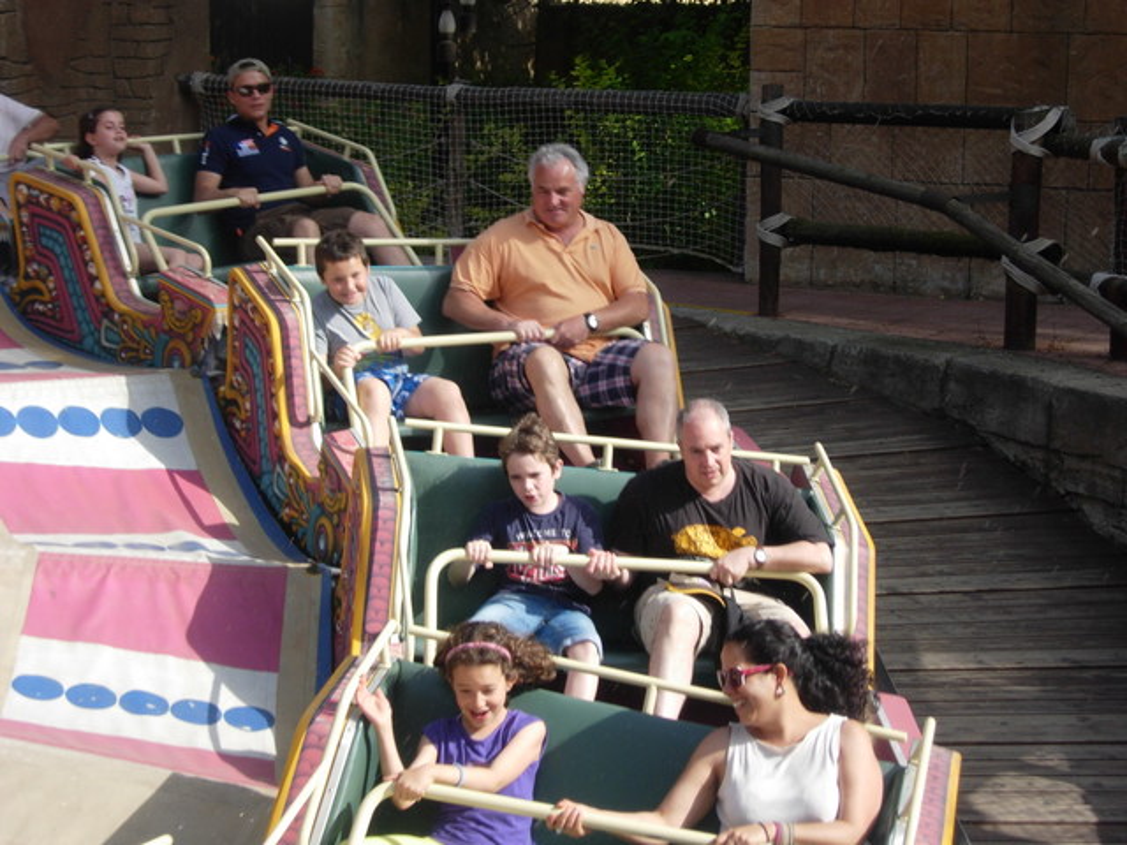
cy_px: 422
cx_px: 564
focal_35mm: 82
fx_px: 2670
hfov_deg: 23.8
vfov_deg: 18.0
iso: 64
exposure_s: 1/384
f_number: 4
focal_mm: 17
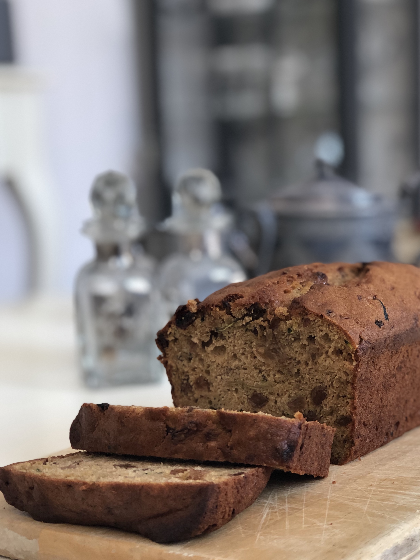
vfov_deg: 33.8
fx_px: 922
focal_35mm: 57
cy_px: 280
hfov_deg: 25.7
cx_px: 210
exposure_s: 1/30
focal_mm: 6.6
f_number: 2.8
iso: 50
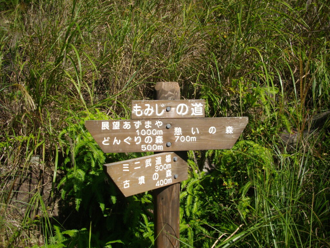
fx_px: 353
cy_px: 124
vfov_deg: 38.7
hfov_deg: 50.1
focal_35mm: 37
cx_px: 165
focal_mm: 6.2
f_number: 5.6
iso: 100
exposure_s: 1/400
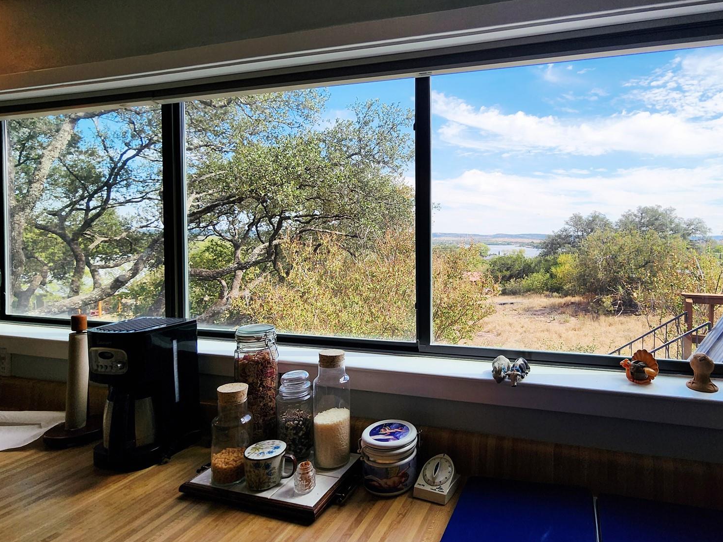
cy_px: 255
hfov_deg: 85.4
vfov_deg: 71.5
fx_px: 376
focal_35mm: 18
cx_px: 467
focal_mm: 2.2
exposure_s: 1/1000
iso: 50
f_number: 2.2
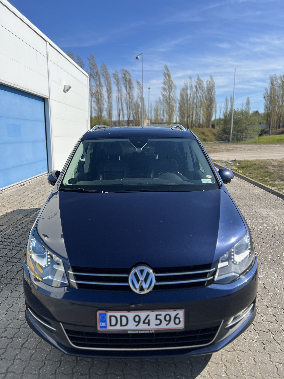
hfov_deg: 53.1
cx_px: 142
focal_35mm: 26
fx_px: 284
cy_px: 190
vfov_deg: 67.3
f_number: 1.5
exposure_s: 1/4115
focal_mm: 5.7
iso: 50
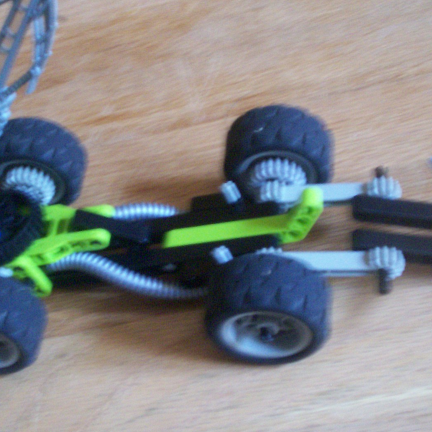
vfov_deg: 27.7
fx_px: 875
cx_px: 185
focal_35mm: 62
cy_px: 208
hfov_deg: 27.7
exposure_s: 1/8
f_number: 4.5
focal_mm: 5.9
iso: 238
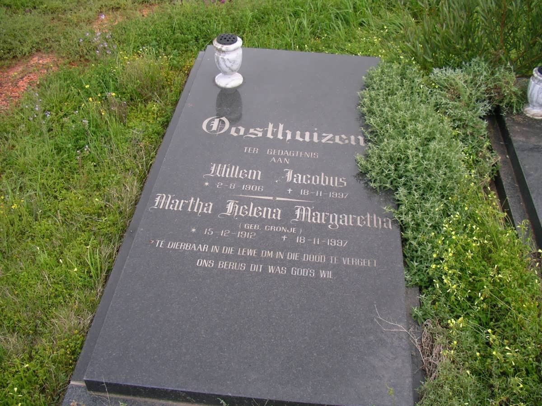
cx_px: 271
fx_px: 579
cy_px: 203
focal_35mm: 37
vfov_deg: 38.7
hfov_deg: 50.1
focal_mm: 5.7
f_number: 2.8
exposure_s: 1/100
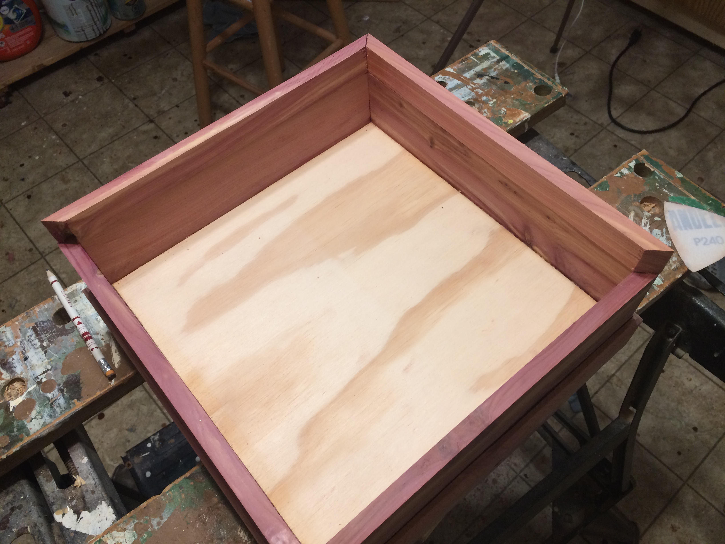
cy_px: 272
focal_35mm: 29
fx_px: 607
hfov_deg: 61.7
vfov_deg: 48.2
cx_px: 362
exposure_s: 1/30
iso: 100
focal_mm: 4.15
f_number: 2.2
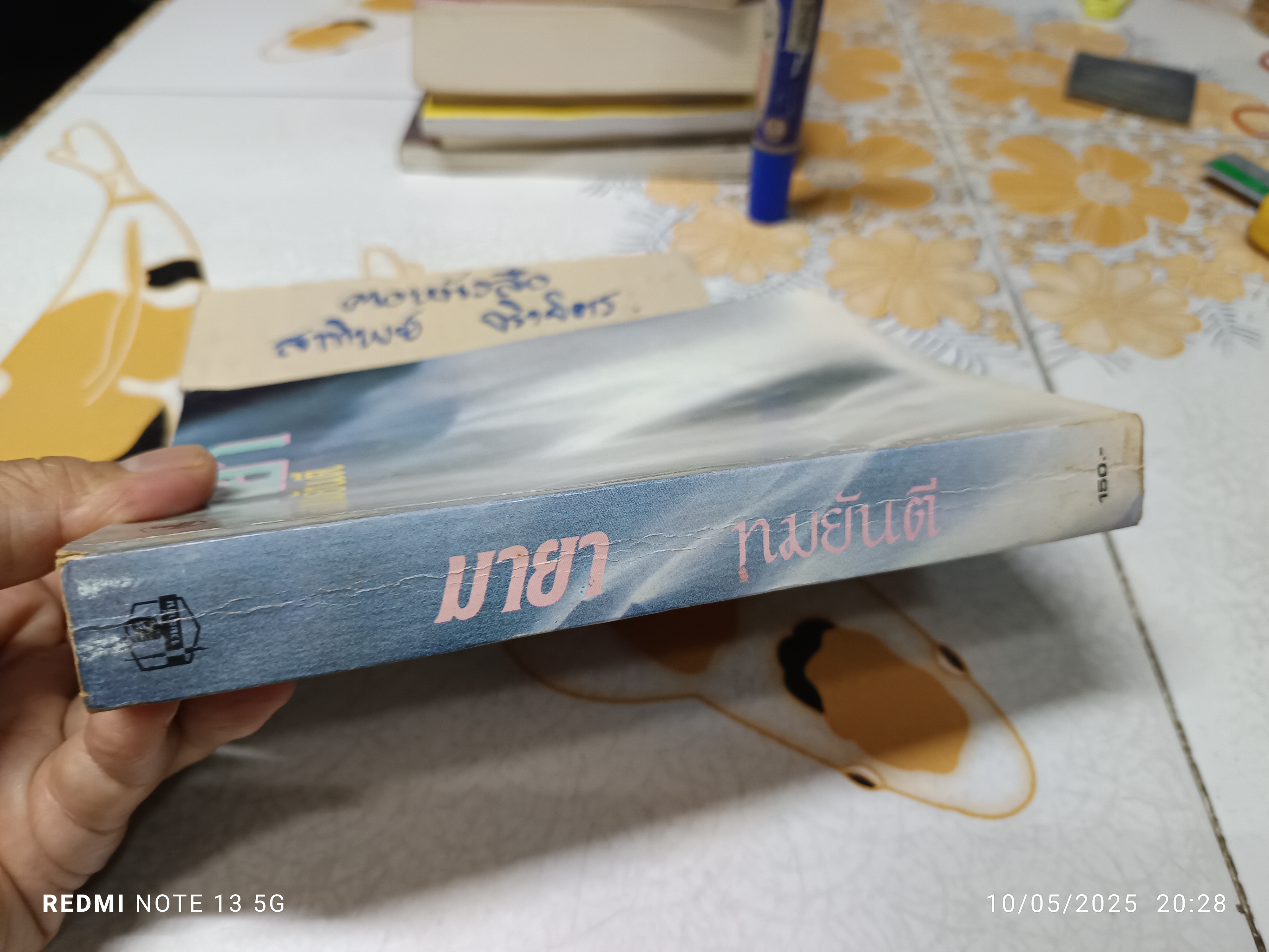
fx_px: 880
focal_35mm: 24
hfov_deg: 71.6
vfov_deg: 56.8
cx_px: 634
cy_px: 476
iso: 953
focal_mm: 5.31
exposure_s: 1/25
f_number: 1.7
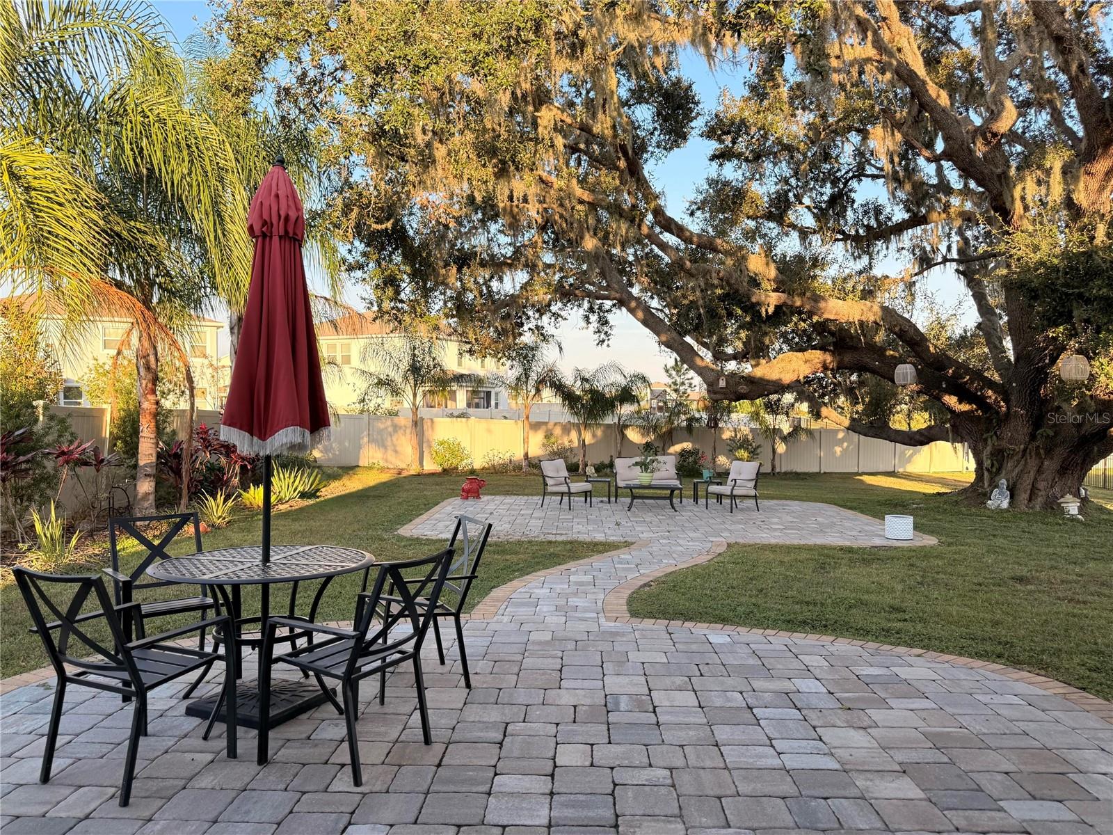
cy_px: 418
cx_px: 556
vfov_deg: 56.8
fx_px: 772
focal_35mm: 24
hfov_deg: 71.6
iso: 100
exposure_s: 1/742
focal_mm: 6.76
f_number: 1.78
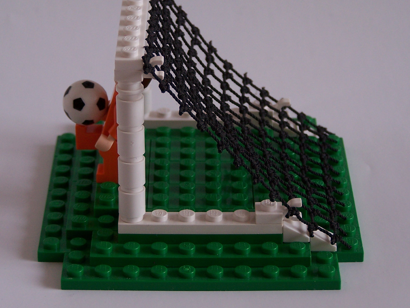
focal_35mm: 137
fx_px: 1623
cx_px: 200
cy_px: 127
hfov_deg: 14.4
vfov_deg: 10.8
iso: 80
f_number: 3.2
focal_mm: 17.5
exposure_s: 1/4
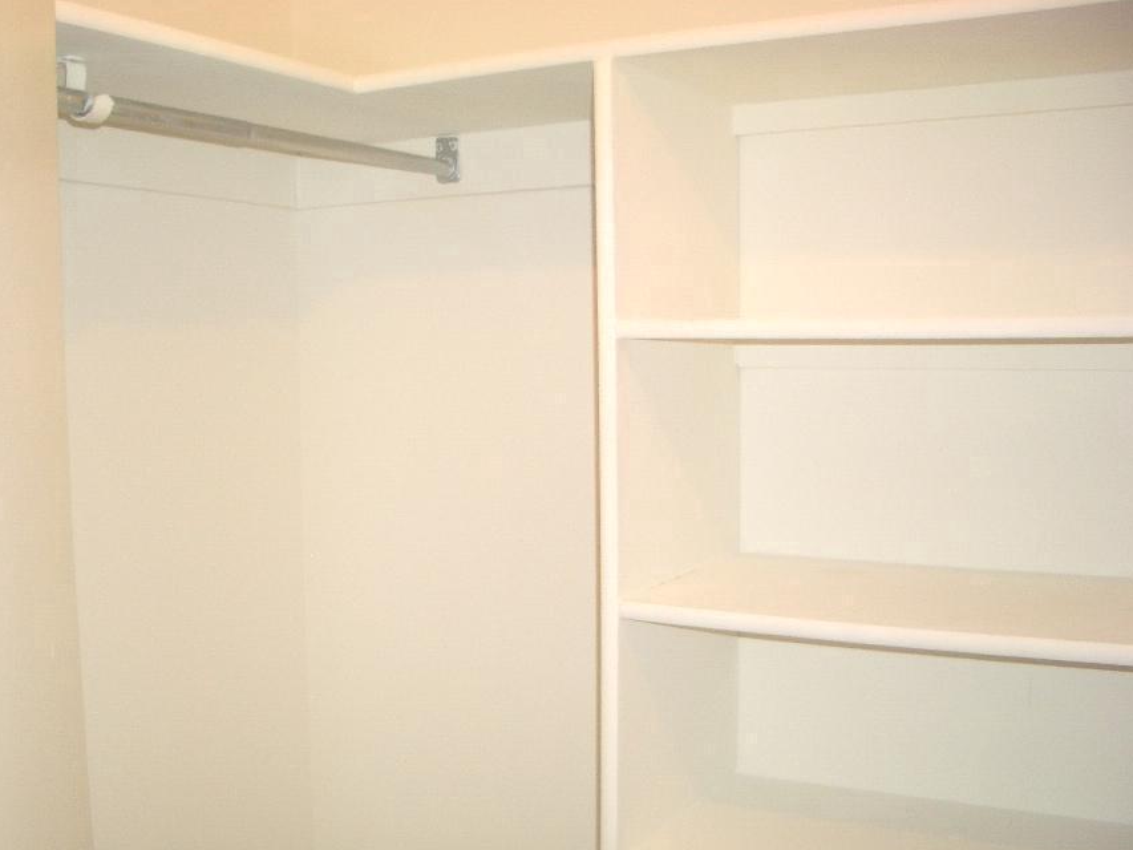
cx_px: 481
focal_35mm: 42
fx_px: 1375
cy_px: 499
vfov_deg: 34.3
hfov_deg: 44.7
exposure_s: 1/60
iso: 100
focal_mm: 5.8
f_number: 2.6
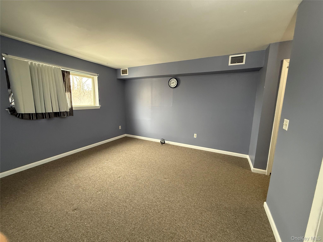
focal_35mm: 14
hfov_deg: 102.1
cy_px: 121
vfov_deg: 85.7
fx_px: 131
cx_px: 162
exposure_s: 1/60
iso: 320
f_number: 2.2
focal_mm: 2.22
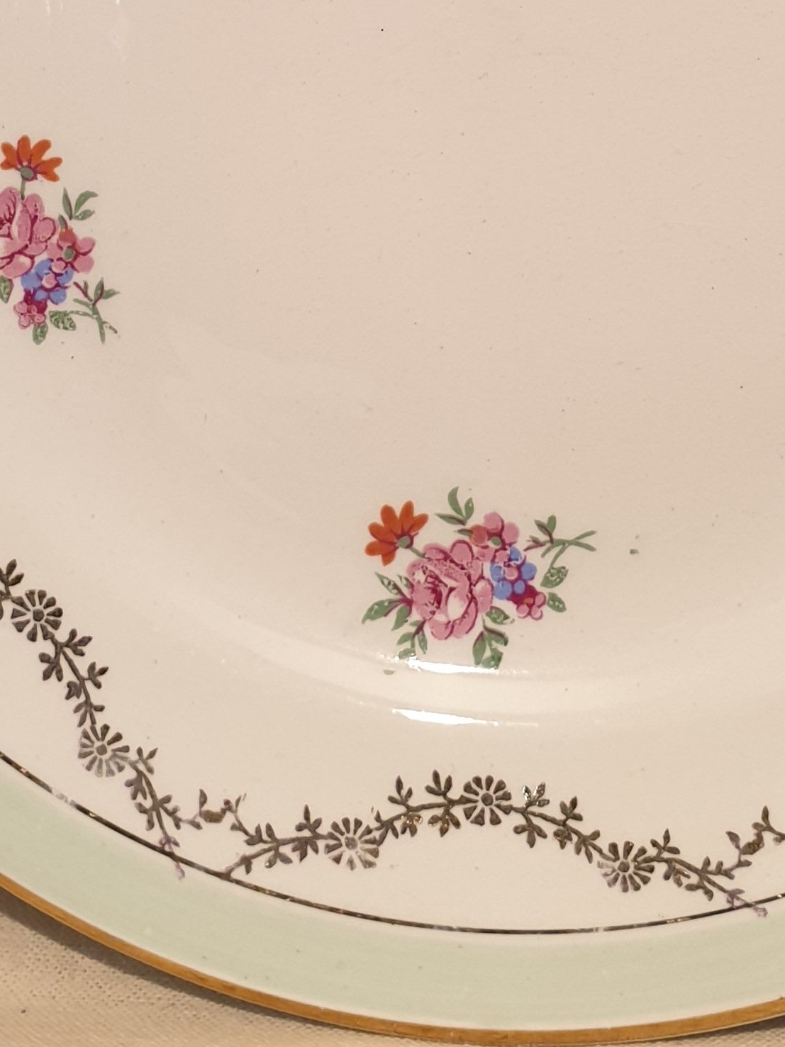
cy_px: -37
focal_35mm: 71
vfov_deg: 25.8
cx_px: 530
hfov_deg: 20.6
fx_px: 2148
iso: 80
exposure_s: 1/50
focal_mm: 4.3
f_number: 2.4
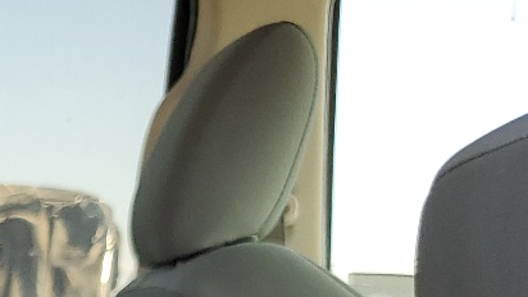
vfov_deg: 9.9
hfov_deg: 17.4
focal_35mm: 110
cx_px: -276
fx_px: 1540
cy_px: 682
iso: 50
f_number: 1.5
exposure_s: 1/204
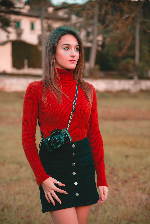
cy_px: 112
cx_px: 75
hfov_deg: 15.9
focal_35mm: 86
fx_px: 537
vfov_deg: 23.6
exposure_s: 1/320
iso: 450
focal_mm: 86
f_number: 4
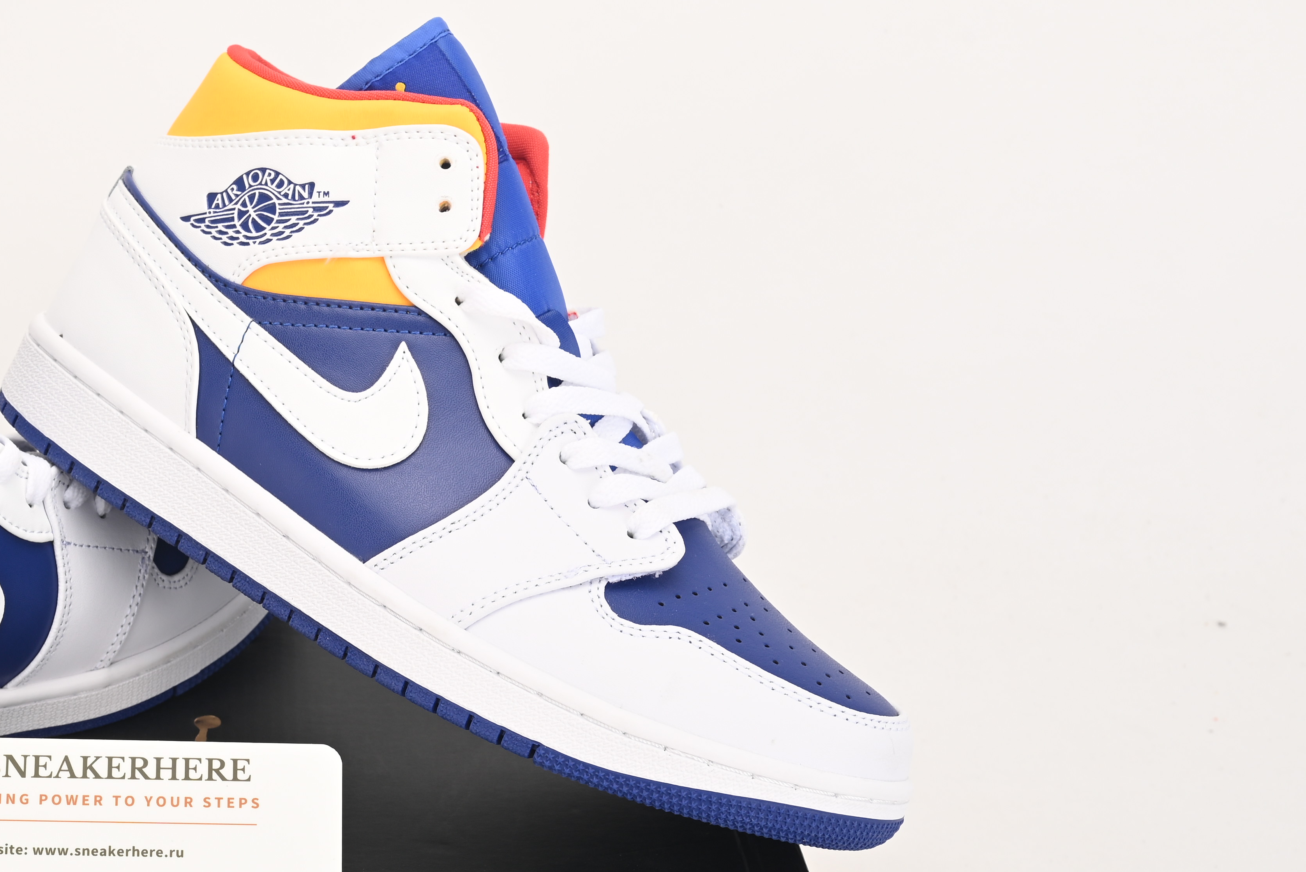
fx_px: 2540
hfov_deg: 28.1
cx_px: 225
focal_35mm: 70
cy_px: 668
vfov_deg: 19.3
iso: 100
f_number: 11
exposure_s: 1/200
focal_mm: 39
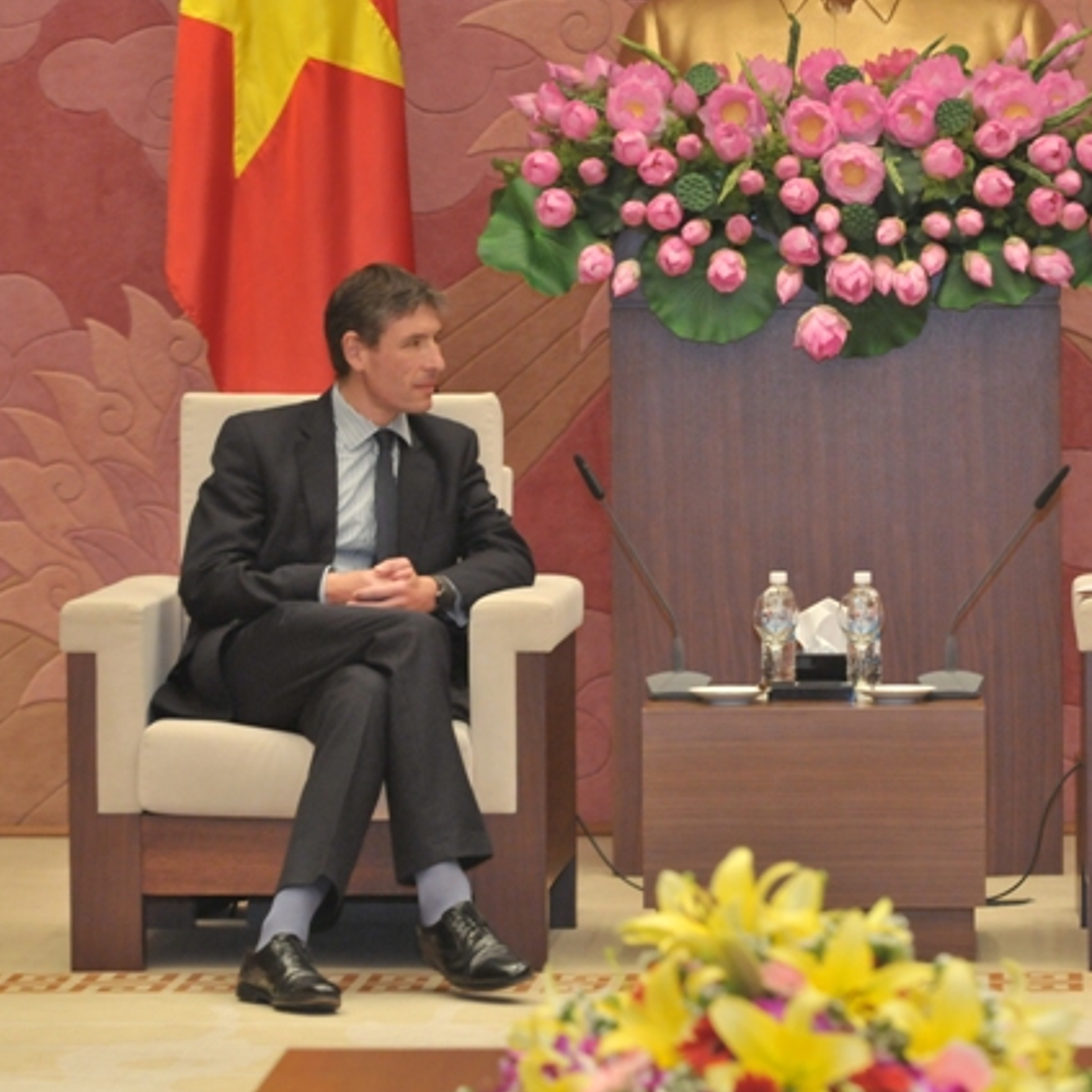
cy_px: 546
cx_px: 782
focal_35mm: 189
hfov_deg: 9.2
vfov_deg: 9.3
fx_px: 6745
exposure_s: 1/100
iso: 1250
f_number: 4.5
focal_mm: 98
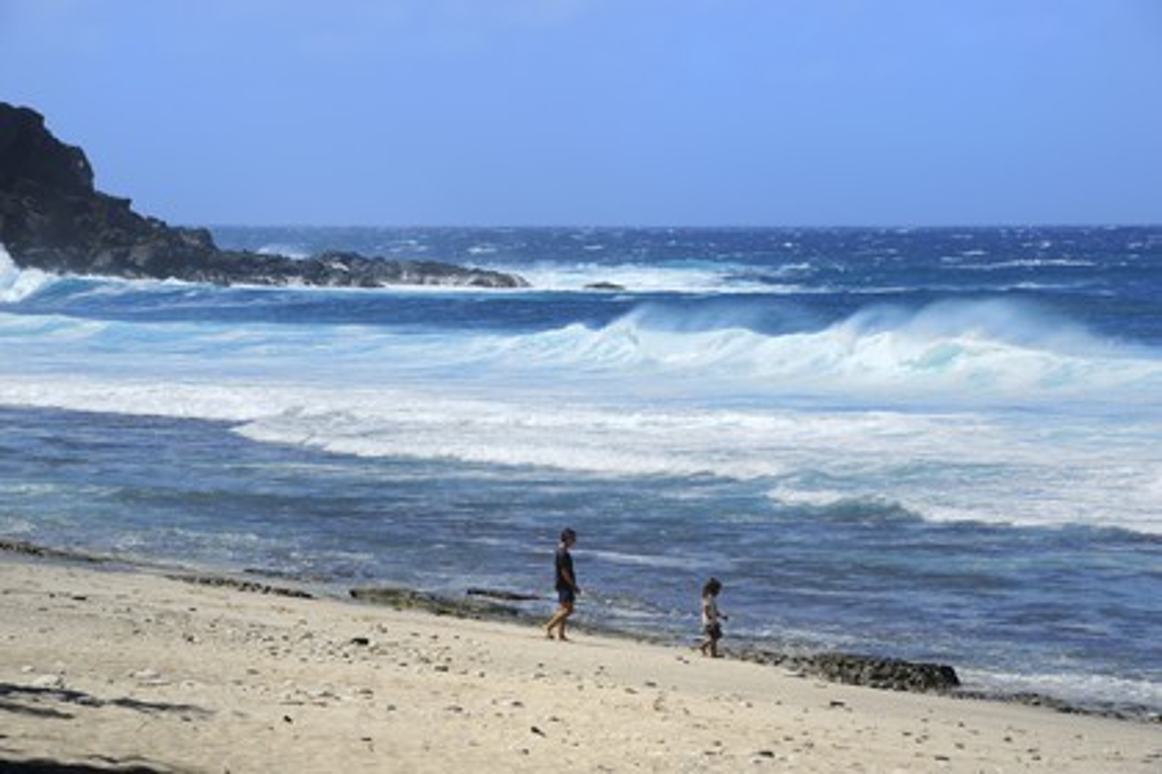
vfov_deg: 6.9
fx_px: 6455
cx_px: 581
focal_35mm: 200
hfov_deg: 10.3
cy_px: 387
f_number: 16
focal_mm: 200
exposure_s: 1/250
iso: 200
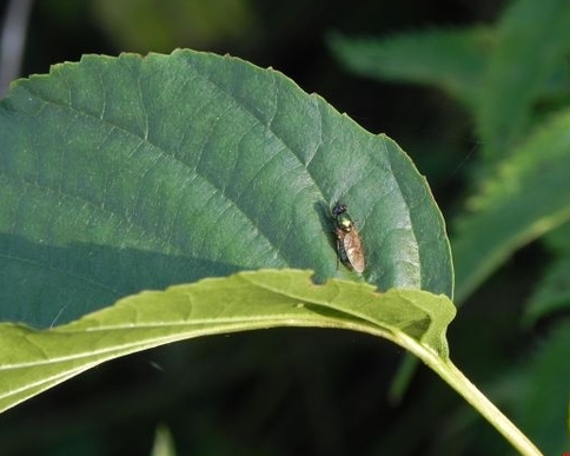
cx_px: 332
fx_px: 3306
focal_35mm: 196
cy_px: 223
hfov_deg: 9.9
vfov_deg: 7.9
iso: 160
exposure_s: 1/101
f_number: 4.5
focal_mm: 28.8
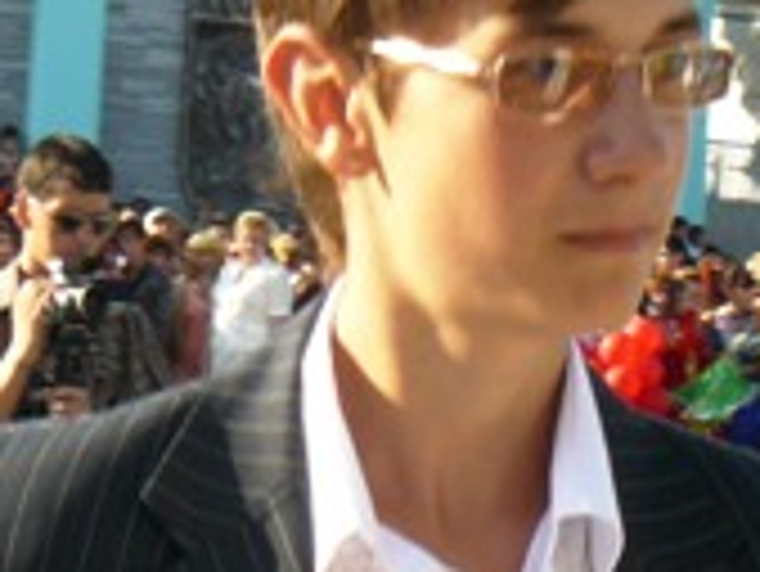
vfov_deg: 7.2
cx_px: 522
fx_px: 4482
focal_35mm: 204
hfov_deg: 9.7
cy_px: 685
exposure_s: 1/200
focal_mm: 9.1
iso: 100
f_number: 4.5
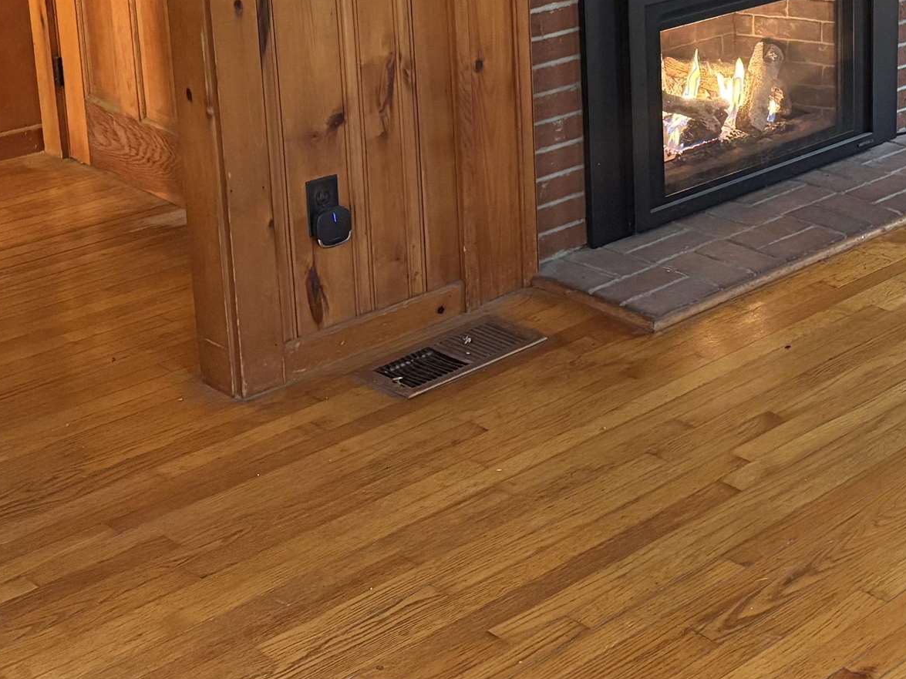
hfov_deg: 27.3
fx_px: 1780
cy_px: 45
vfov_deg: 21.1
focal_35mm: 68
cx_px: 854
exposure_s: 1/40
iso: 500
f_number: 1.6
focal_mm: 5.96
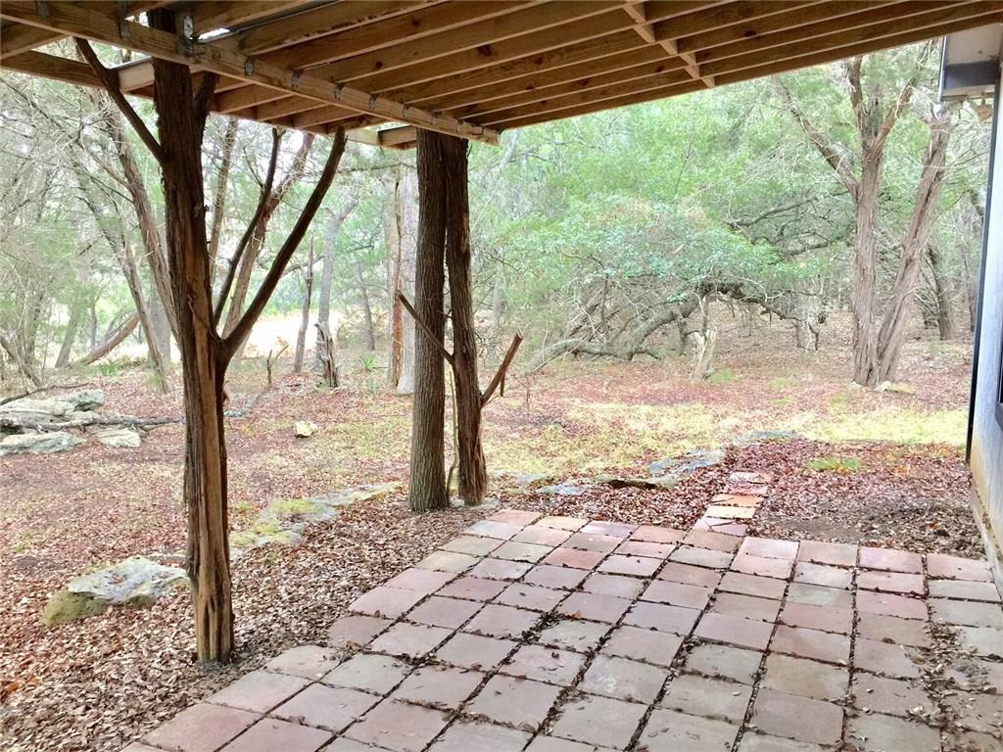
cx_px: 502
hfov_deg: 61.7
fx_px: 840
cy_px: 376
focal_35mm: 29
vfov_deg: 48.2
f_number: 2.2
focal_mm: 4.15
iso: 40
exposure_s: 1/30
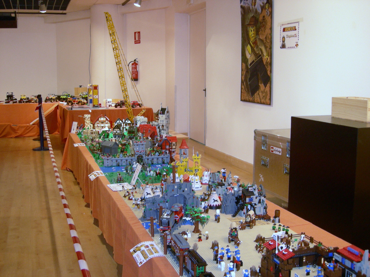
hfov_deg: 42.9
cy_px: 138
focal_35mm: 44
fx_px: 470
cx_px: 185
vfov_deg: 32.9
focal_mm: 9.1
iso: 200
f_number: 2.9
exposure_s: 1/8.6
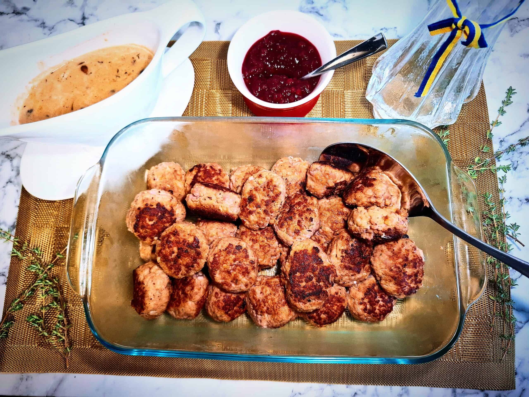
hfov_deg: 73.9
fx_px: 351
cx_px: 264
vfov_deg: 58.9
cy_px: 198
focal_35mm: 23
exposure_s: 1/50
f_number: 1.8
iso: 200
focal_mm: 5.54
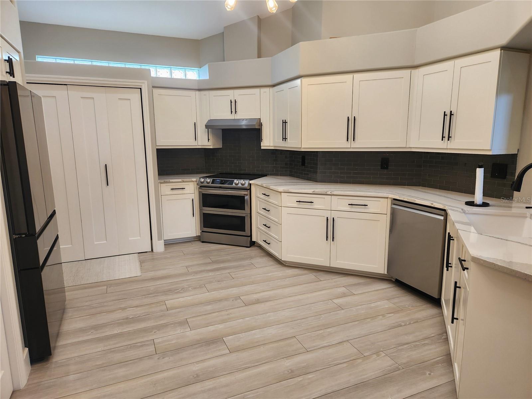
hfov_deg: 73.9
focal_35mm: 23
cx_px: 266
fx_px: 353
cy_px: 200
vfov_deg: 58.9
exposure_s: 1/120
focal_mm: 5.4
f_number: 1.8
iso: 125
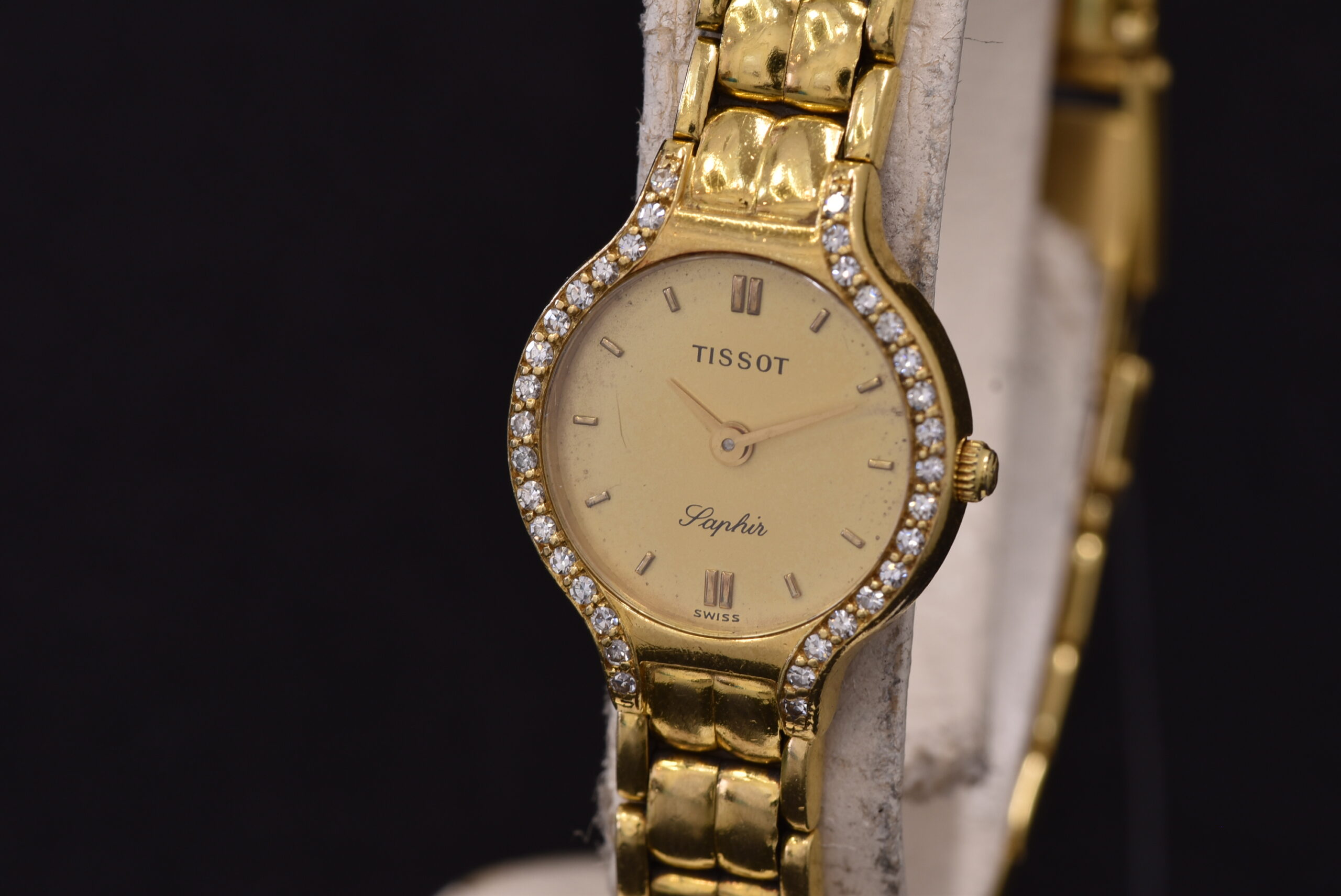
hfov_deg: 15.2
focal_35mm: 135
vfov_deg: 10.2
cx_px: 670
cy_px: 448
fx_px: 5032
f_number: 13
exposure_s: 1/6
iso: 100
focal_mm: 90
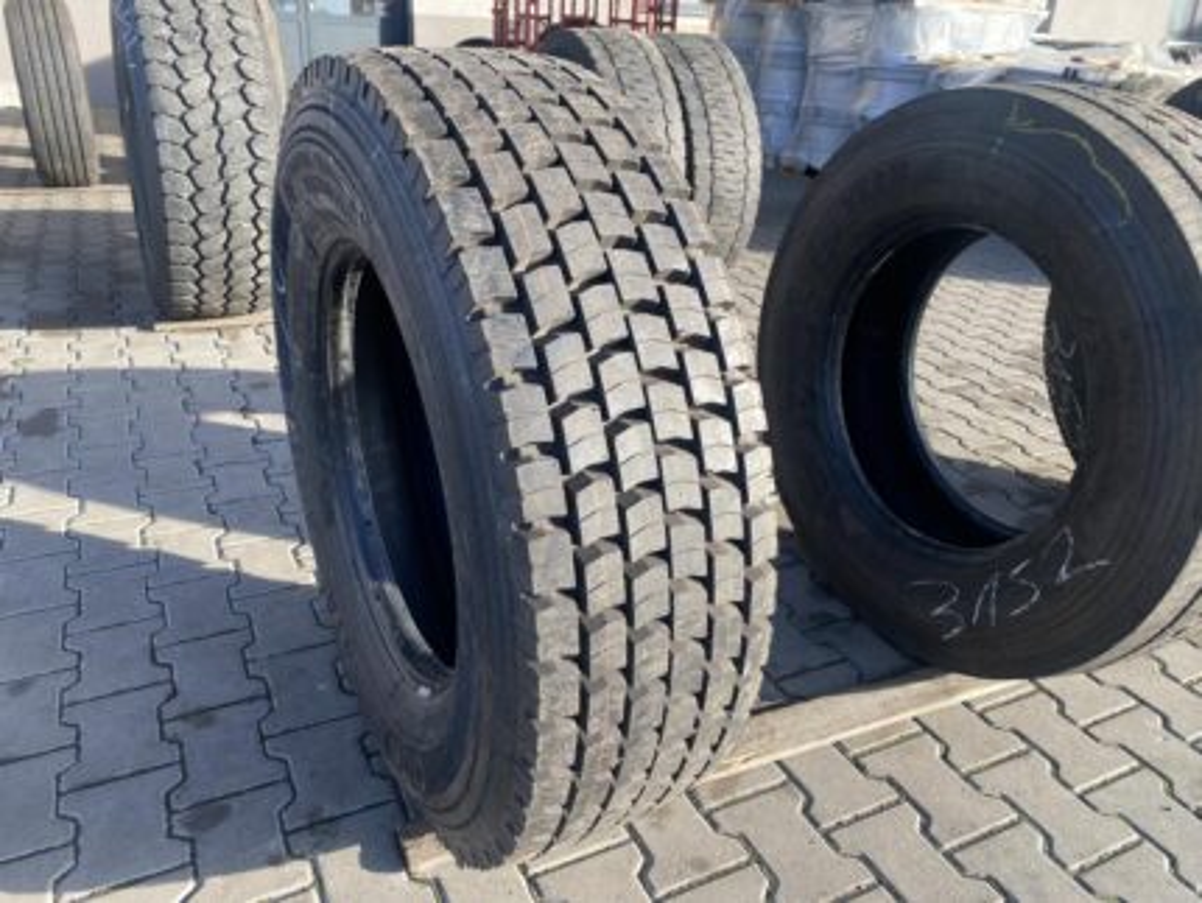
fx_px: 903
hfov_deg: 67.3
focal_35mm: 26
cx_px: 601
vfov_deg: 53.1
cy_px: 452
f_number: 1.8
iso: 32
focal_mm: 4.25
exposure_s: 1/375
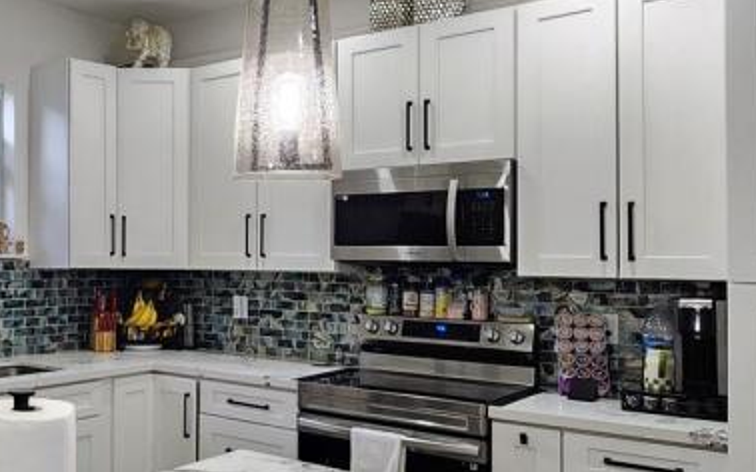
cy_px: 234
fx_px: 721
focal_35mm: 35
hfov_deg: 50.5
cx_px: 110
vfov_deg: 36.3
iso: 250
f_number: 2.2
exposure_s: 1/60
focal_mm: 2.2
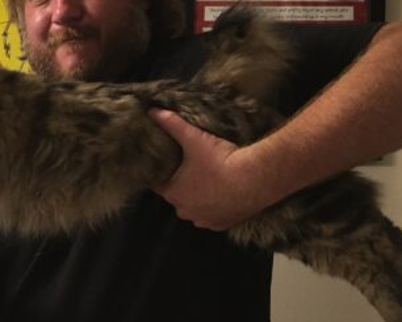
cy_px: 198
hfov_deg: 25.5
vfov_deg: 21.5
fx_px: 845
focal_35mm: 71
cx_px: 1
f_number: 2.2
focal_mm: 4.15
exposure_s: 1/15
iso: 50
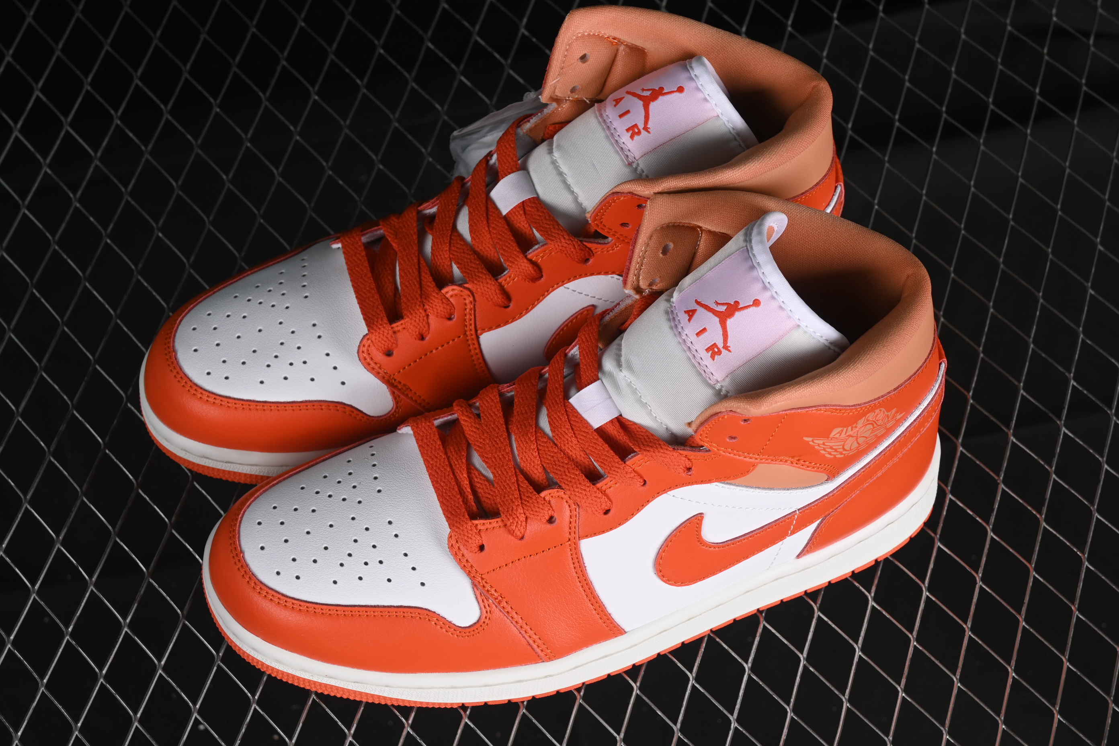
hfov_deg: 27.0
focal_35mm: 75
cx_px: 560
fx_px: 2331
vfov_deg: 18.2
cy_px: 373
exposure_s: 1/60
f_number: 8
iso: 160
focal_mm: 50
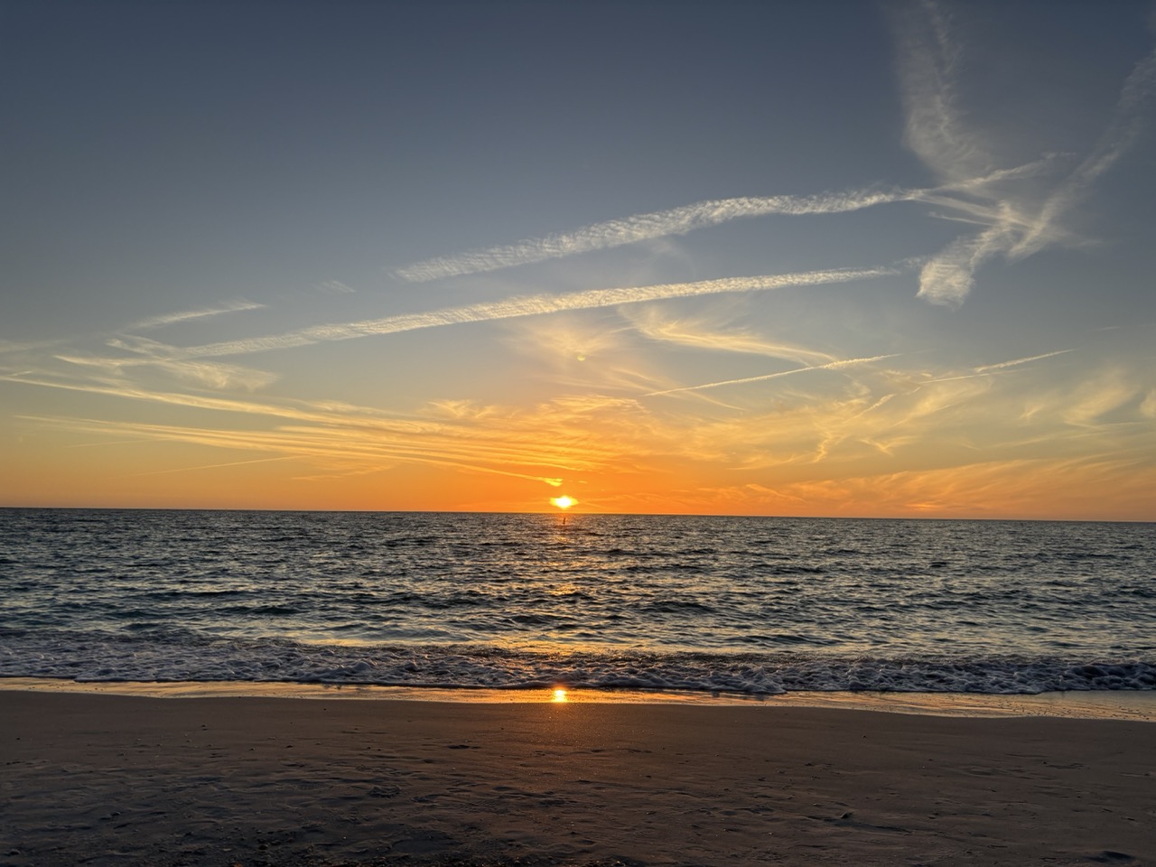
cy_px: 434
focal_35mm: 26
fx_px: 868
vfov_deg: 53.1
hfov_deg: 67.3
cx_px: 578
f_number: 1.6
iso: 50
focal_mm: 5.96
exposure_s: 1/2024
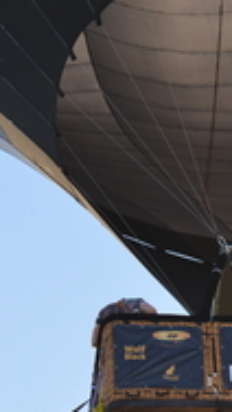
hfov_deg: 2.4
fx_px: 5589
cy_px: 220
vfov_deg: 4.2
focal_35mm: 512
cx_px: 309
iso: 250
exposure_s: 1/200
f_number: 9
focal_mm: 200
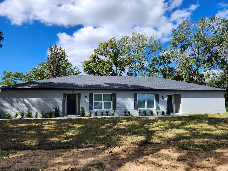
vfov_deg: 58.9
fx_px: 151
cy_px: 86
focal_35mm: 23
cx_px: 114
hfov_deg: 73.9
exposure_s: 1/1391
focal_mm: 5.54
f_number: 1.8
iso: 25
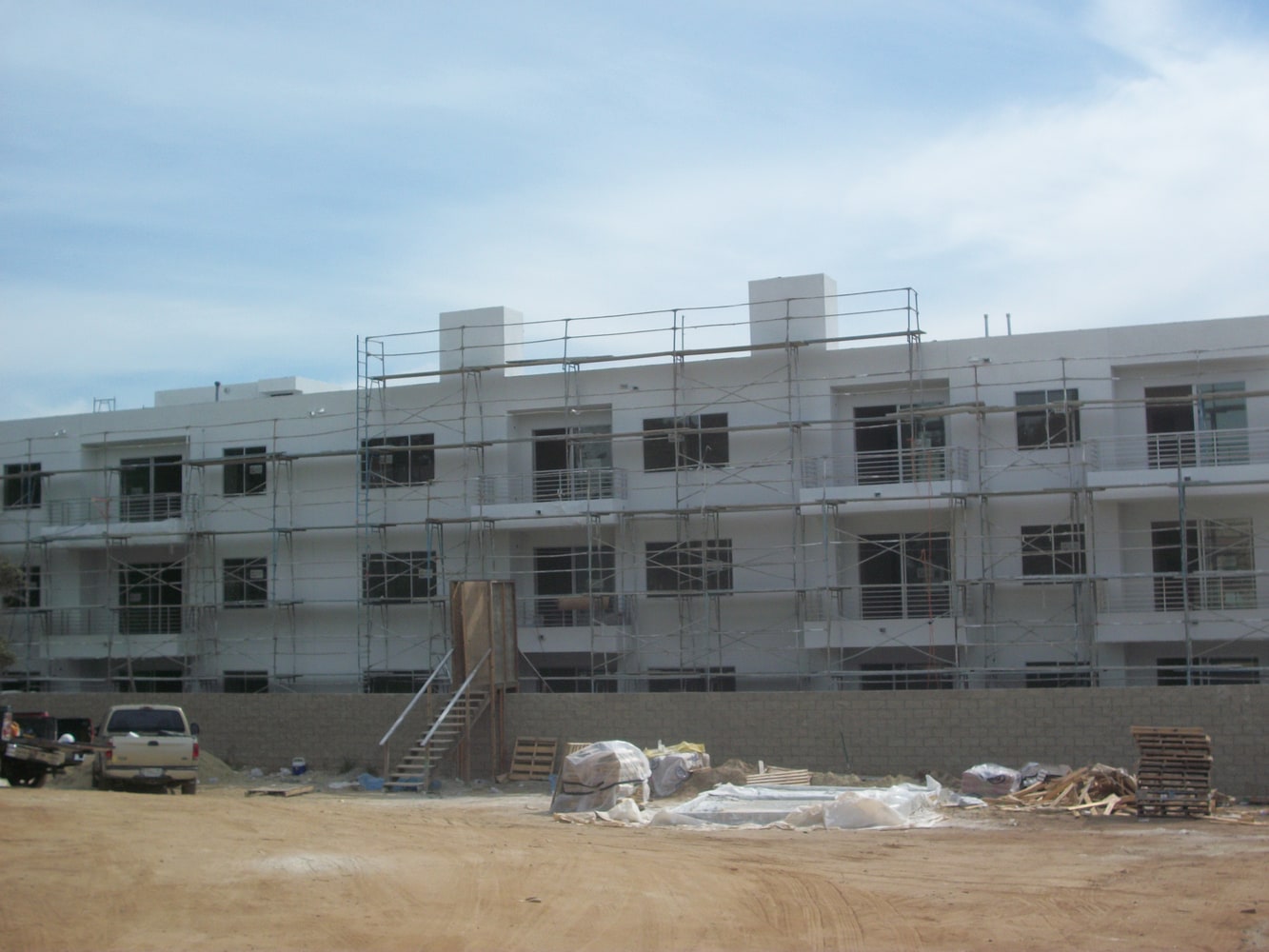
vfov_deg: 32.9
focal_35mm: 44
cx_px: 634
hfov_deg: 42.9
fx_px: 1613
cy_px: 476
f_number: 10
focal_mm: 7.8
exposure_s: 1/200
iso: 80
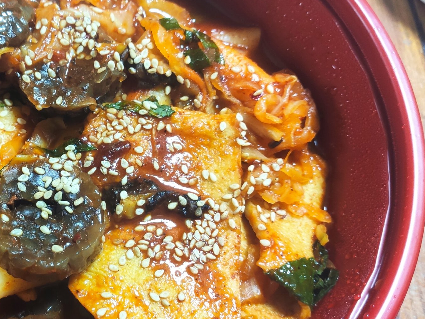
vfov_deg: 29.7
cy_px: 178
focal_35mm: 49
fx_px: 602
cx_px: 81
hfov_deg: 37.4
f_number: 1.75
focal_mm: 4.77
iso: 564
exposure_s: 1/30
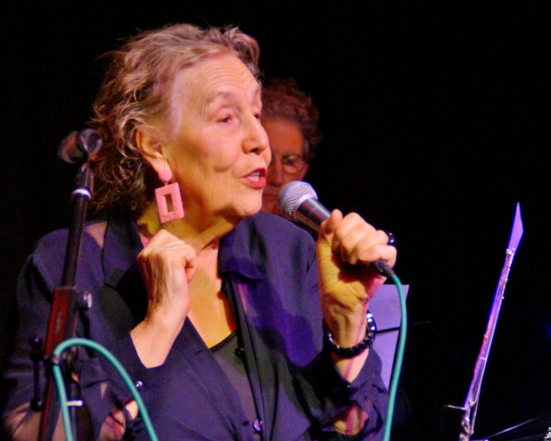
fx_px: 2773
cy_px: 221
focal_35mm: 170
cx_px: 252
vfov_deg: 9.1
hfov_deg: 11.3
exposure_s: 1/50
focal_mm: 100
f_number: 5.6
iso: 3200
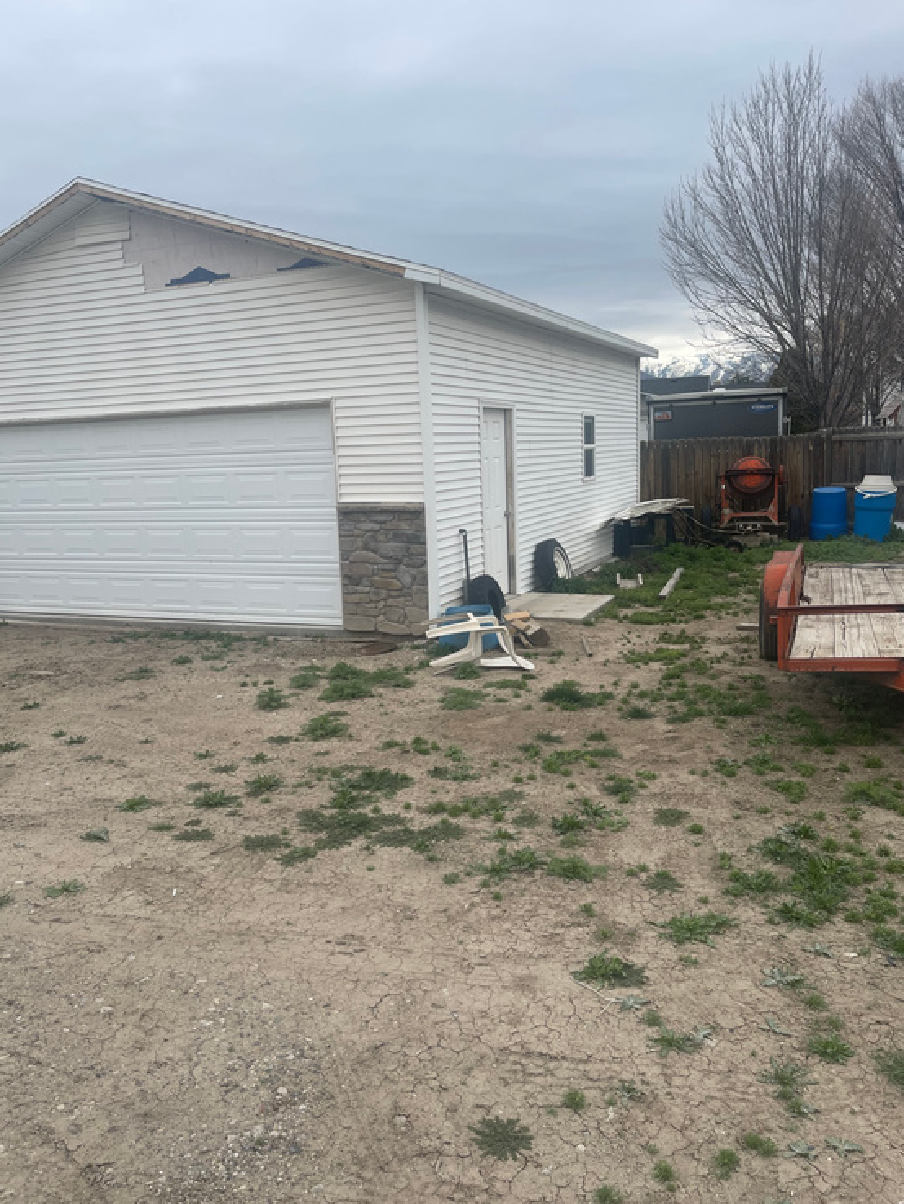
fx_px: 905
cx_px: 454
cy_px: 595
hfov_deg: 53.1
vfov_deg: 67.3
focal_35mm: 26
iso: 32
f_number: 1.6
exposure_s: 1/3086
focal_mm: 5.1
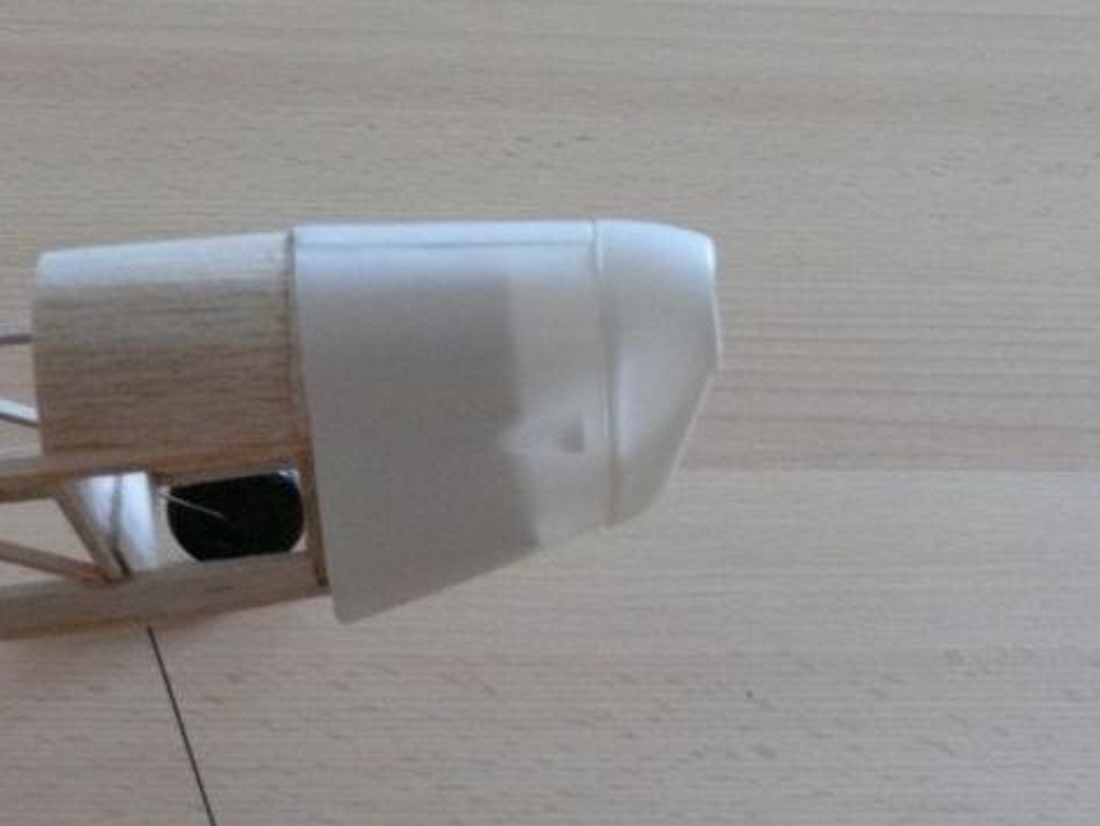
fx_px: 3051
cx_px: 465
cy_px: 382
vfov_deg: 15.4
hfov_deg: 20.4
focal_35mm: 96
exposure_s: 1/50
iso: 800
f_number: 3.2
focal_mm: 15
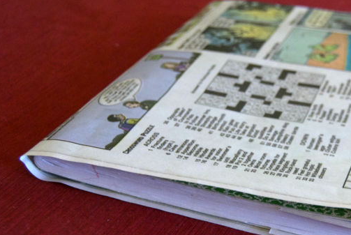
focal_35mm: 62
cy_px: 152
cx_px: 276
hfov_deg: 31.6
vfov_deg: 21.9
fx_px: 605
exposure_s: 1/30
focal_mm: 26
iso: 900
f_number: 4
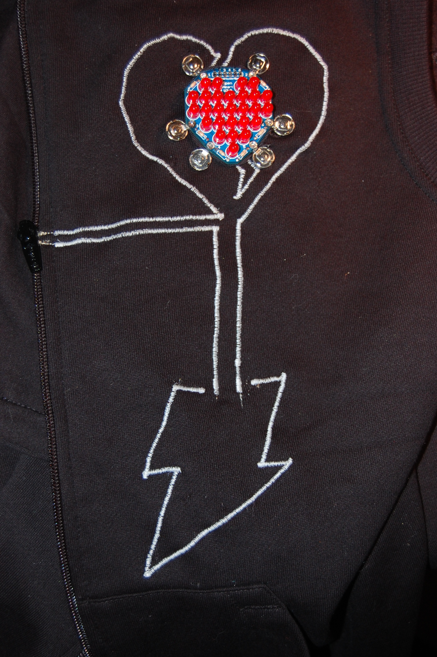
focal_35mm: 57
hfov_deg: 23.7
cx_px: 218
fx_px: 1040
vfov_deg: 35.1
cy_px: 328
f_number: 4.8
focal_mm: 38
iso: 400
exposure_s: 1/60
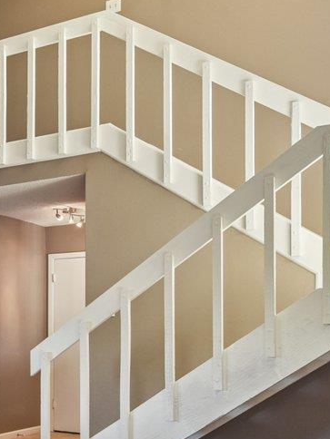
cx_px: -254
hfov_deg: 19.6
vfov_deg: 33.2
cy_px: 325
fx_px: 725
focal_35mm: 57
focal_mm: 14
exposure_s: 1/15
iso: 560
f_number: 8
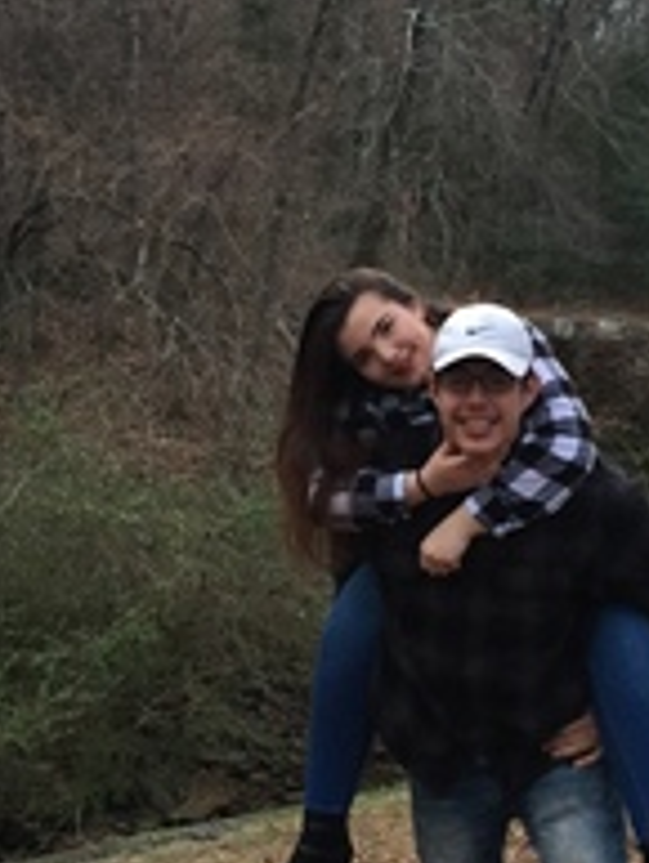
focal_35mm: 72
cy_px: 496
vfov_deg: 27.0
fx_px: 1798
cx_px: 403
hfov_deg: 20.4
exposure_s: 1/30
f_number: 2.2
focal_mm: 4.15
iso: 100
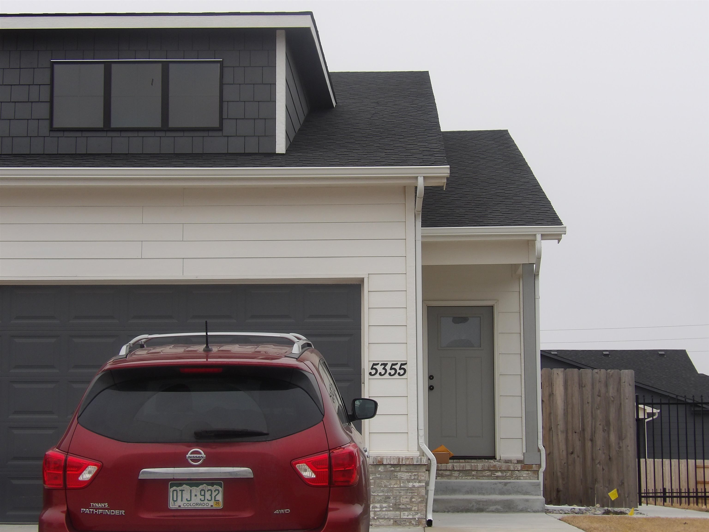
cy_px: 266
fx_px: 1475
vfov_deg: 20.4
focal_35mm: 72
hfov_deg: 27.0
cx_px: 354
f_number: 4.1
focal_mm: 13
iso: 100
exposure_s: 1/255
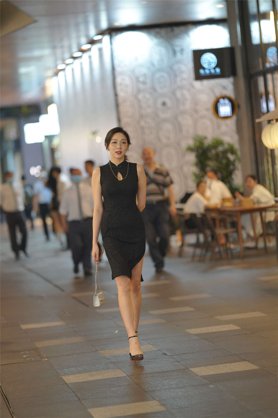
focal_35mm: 135
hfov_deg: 10.2
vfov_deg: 15.2
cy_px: 209
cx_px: 139
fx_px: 1564
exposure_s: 1/320
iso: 1250
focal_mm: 135
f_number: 1.8
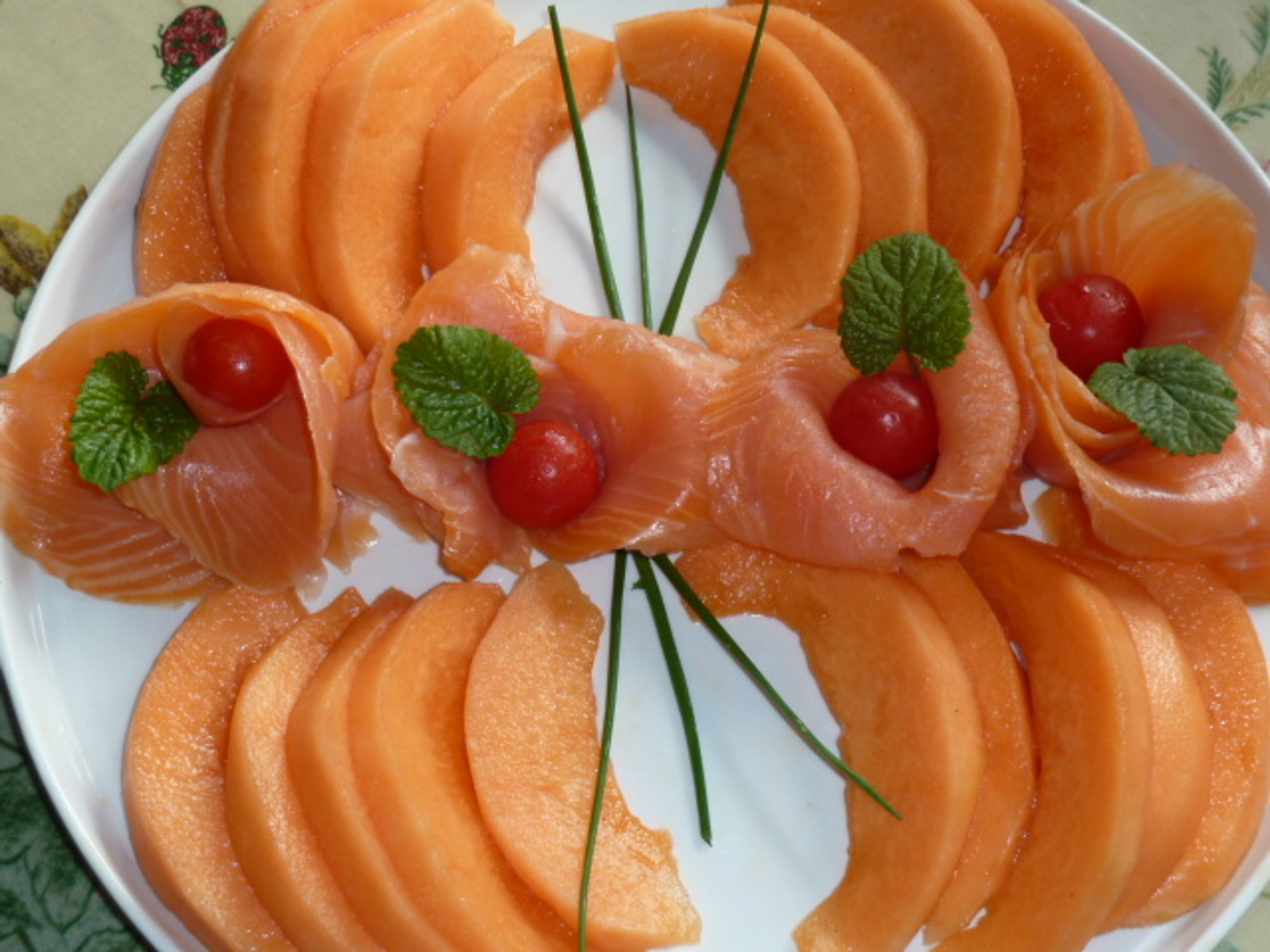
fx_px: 2018
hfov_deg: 34.9
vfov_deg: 26.6
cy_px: 476
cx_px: 635
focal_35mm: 55
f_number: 3.9
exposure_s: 1/30
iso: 125
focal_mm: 9.1
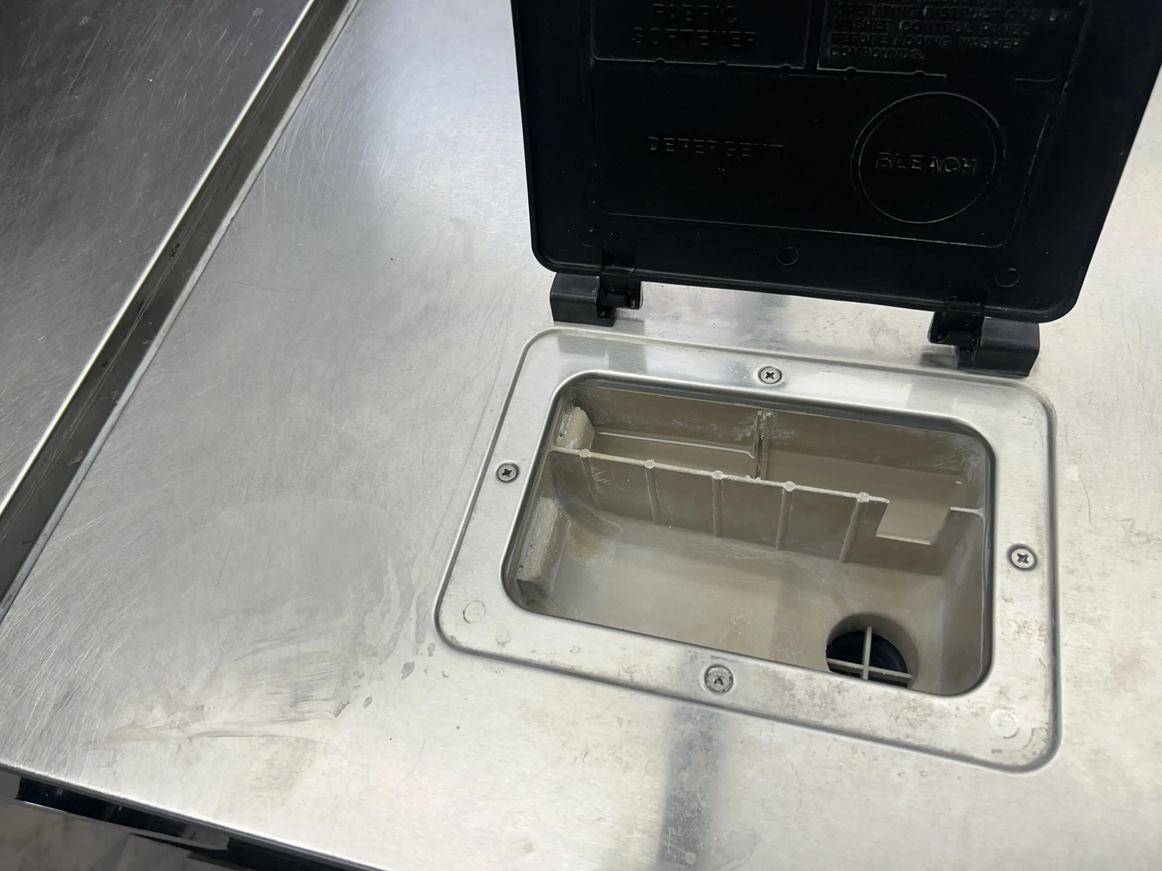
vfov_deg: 53.1
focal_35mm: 26
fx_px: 873
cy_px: 436
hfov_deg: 67.3
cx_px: 581
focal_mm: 5.7
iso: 32
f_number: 1.5
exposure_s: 1/142
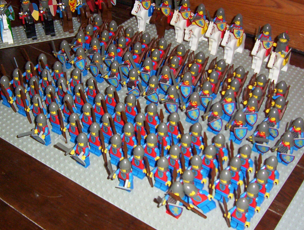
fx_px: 458
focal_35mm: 52
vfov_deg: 28.1
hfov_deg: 36.7
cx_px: 137
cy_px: 110
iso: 140
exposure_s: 1/30
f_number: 2.76
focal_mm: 5.54
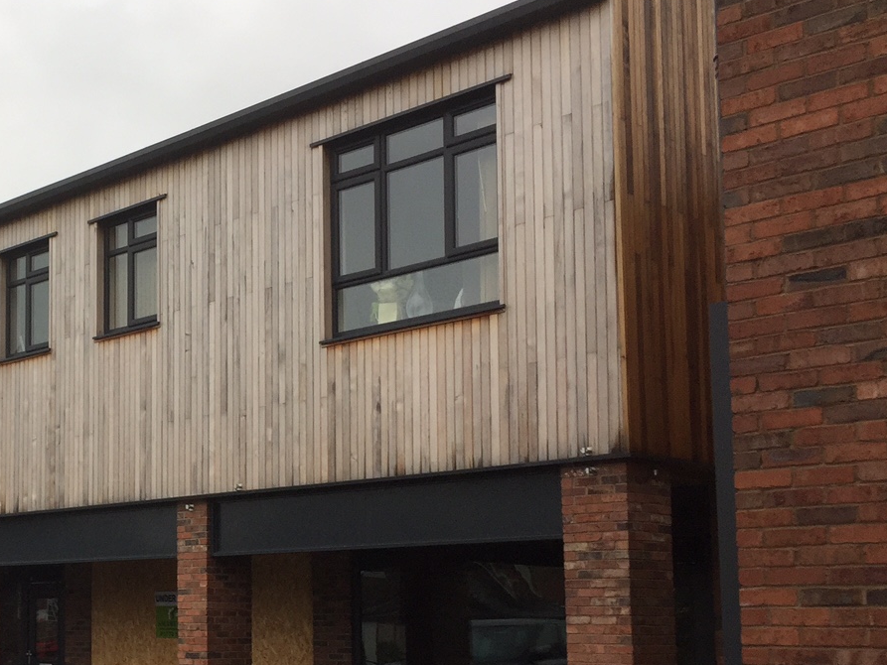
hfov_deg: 34.2
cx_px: 90
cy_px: 499
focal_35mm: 53
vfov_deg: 27.2
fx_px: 1358
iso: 32
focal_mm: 4.15
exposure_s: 1/100
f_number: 2.2
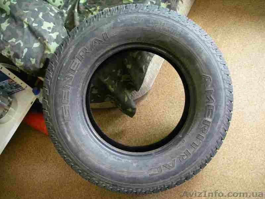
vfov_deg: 37.7
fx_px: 291
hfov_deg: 49.0
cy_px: 100
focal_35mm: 38
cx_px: 132
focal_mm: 6.3
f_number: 3.3
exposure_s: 1/8
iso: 400
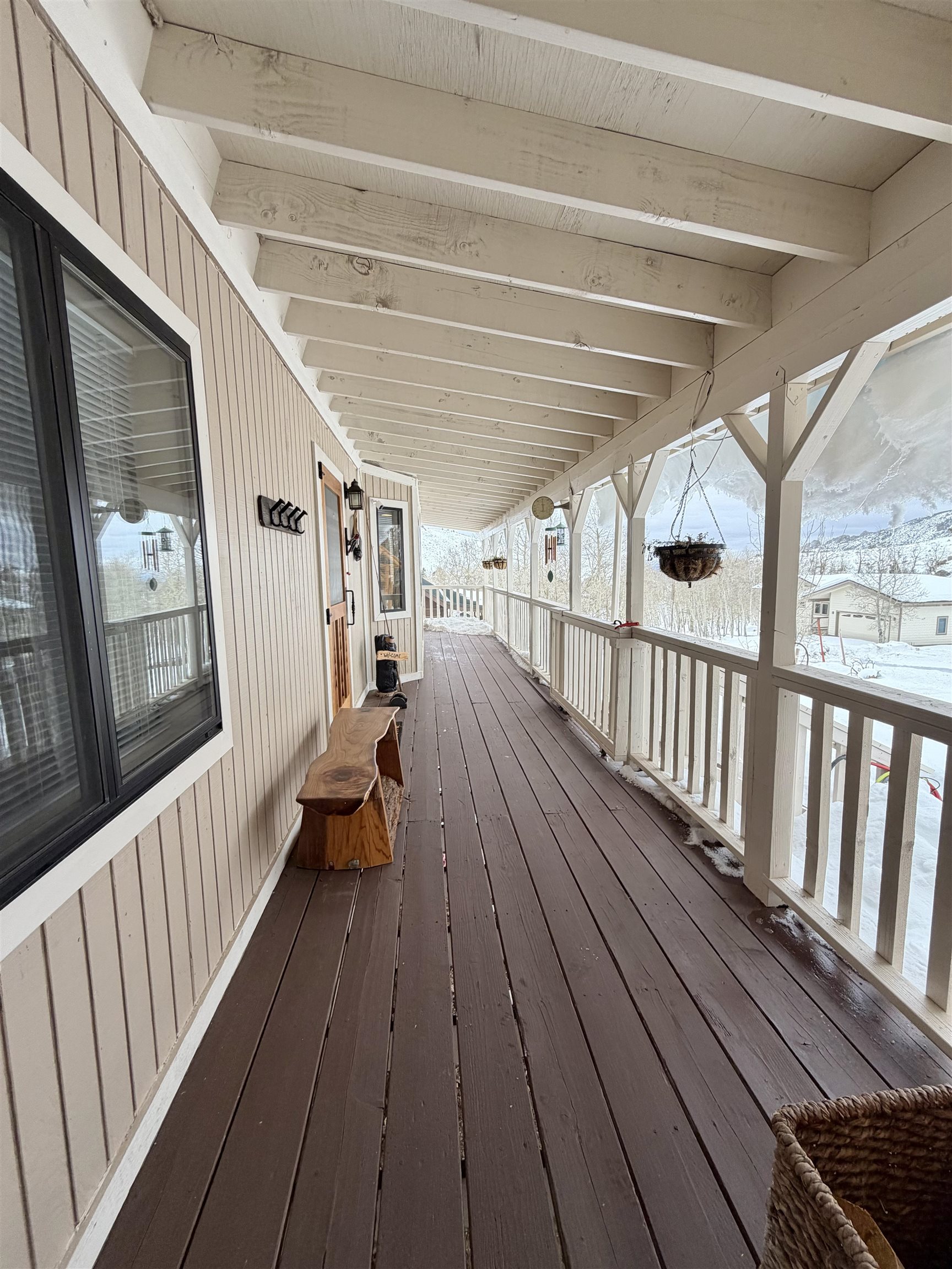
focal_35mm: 14
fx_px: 513
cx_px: 476
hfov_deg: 85.7
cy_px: 634
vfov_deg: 102.1
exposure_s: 1/121
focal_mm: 2.22
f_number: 2.2
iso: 100
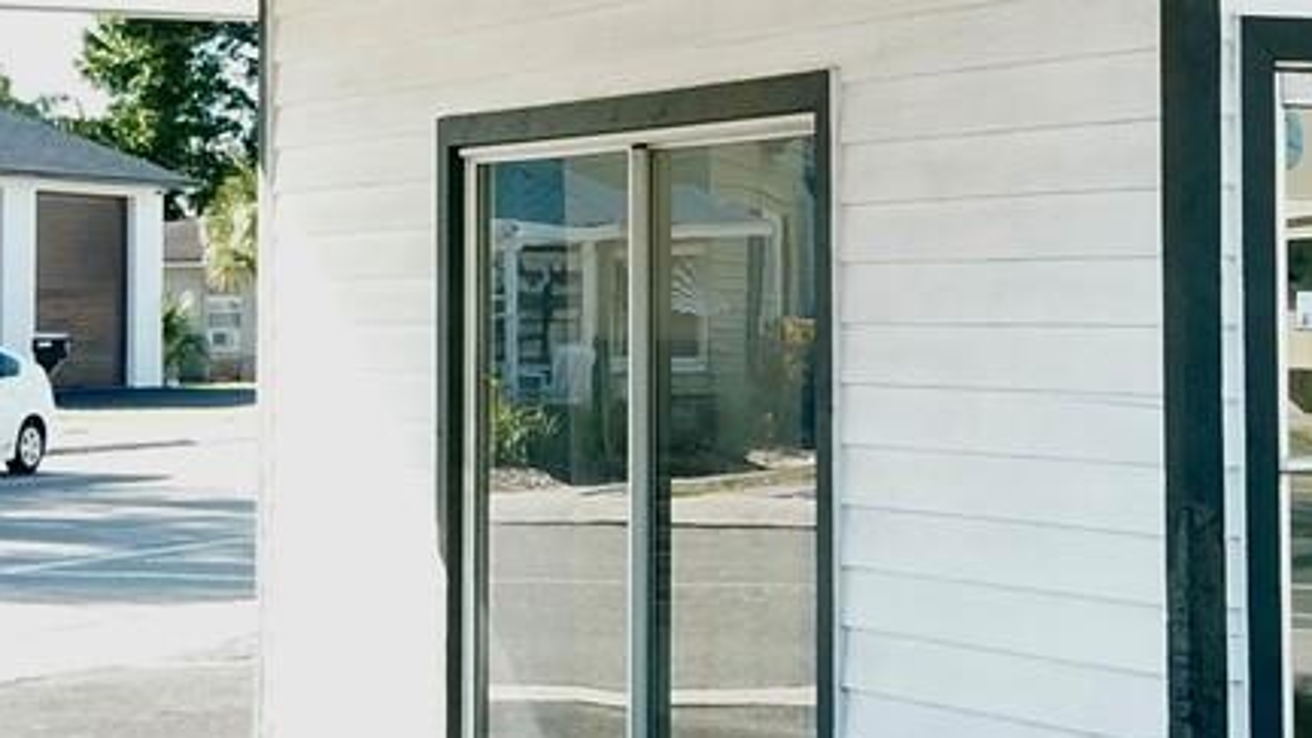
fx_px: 3653
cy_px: 194
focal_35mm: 105
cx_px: 866
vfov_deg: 11.5
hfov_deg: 20.3
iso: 100
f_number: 2.2
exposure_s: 1/203
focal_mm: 4.7
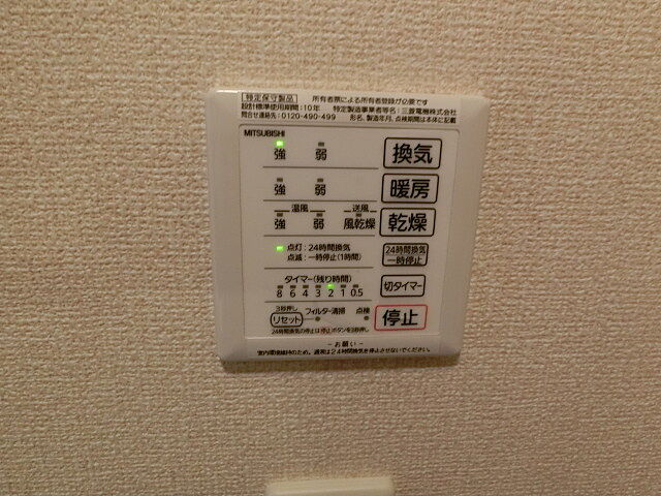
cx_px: 330
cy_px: 248
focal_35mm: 25
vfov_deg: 54.9
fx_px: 477
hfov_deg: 69.4
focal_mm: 4.5
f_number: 3.5
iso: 400
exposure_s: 1/50
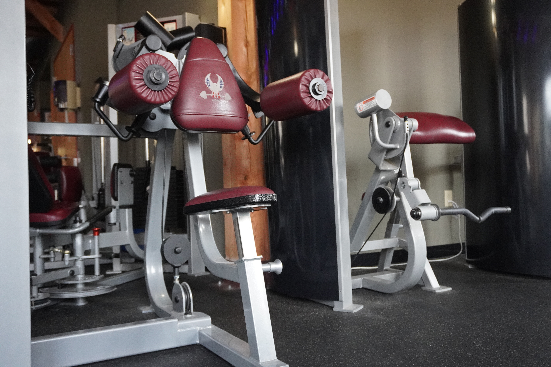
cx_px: 276
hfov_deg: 57.2
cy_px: 184
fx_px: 505
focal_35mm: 33
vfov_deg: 40.0
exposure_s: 1/160
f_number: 4
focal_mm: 22
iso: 3200
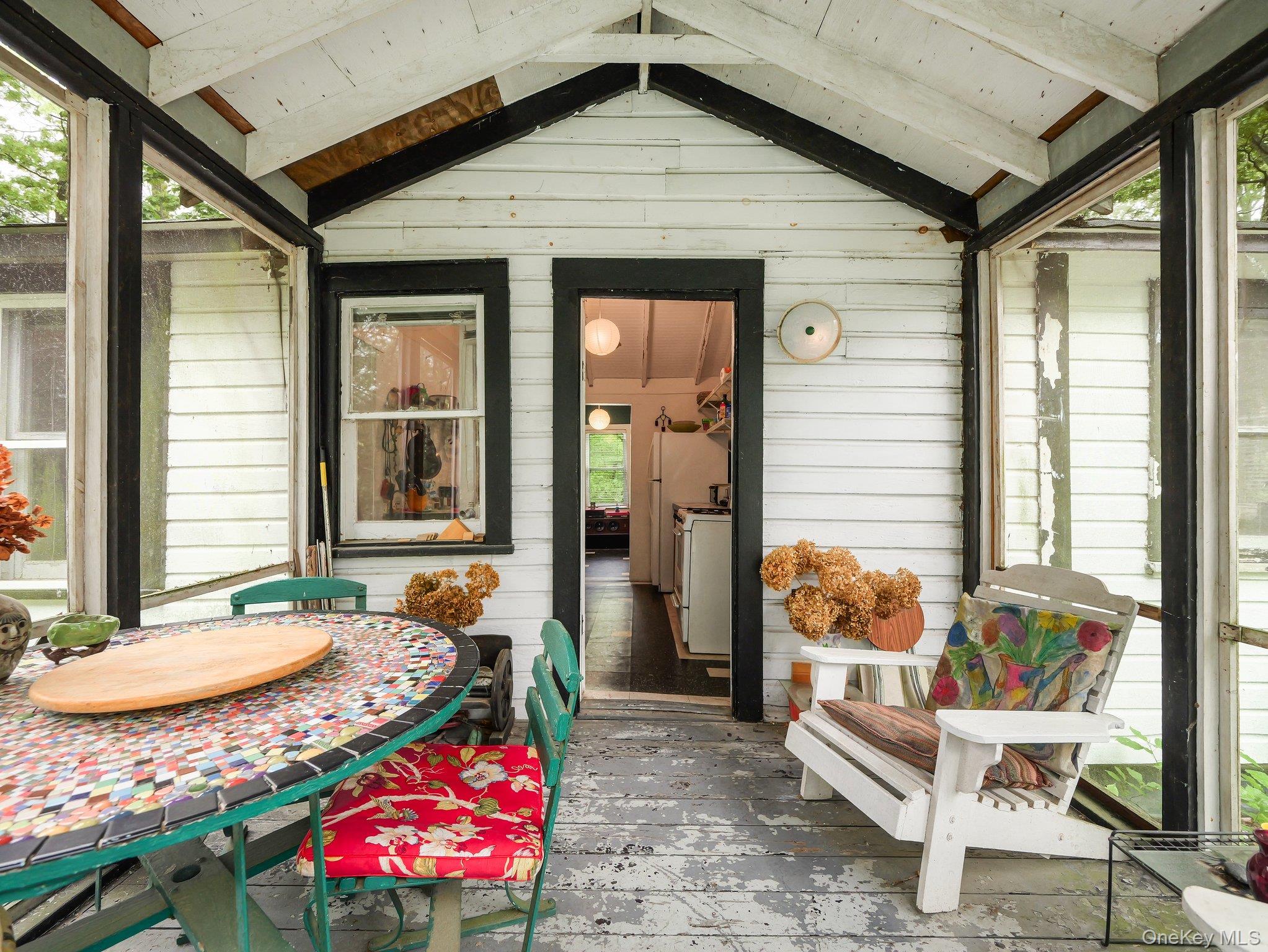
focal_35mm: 14
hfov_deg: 102.0
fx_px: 513
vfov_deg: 85.7
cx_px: 634
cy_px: 476
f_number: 2.8
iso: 800
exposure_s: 1/60
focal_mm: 7
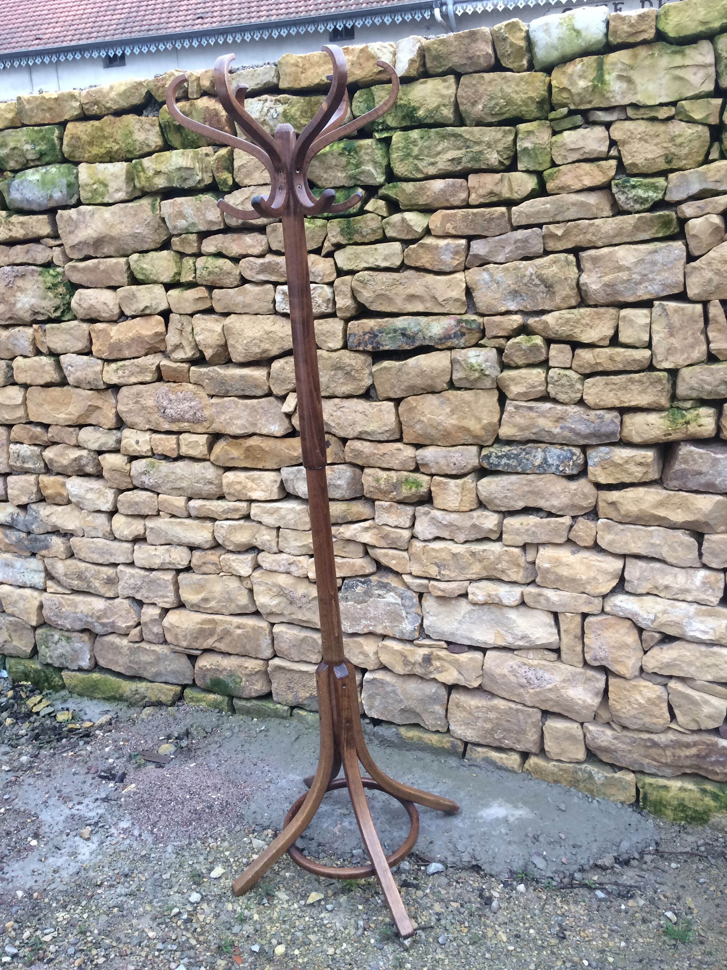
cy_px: 469
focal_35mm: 30
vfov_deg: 60.0
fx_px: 840
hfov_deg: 46.8
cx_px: 357
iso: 40
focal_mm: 4.15
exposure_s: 1/33
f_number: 2.2
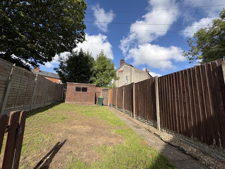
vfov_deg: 85.7
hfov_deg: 102.1
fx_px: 91
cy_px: 84
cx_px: 112
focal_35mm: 14
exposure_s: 1/1567
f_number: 2.2
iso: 40
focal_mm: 2.22
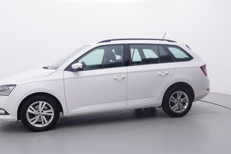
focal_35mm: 37
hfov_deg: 52.1
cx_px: 112
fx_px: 236
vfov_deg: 36.1
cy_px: 83
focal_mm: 15
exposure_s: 1/80
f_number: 5
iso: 200
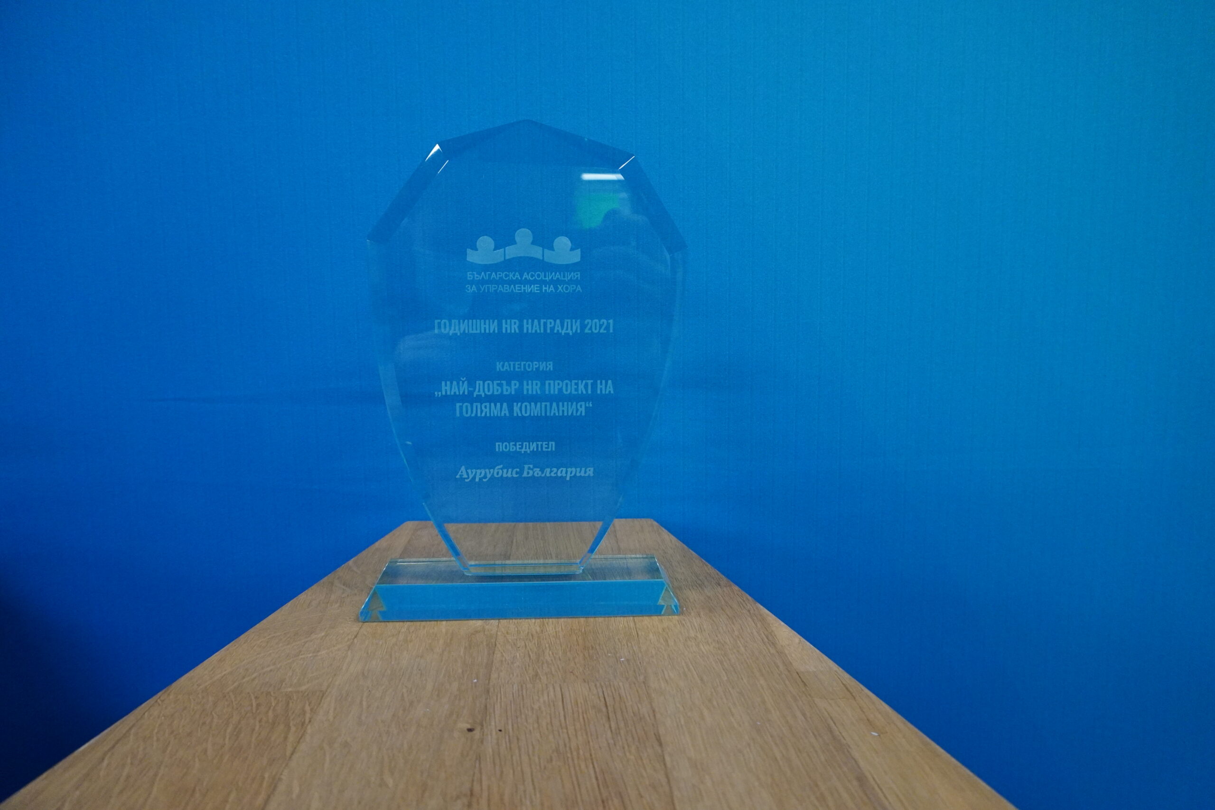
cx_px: 608
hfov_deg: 73.7
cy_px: 405
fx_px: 810
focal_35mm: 24
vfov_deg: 53.1
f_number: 5.6
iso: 3200
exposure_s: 1/250
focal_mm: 16
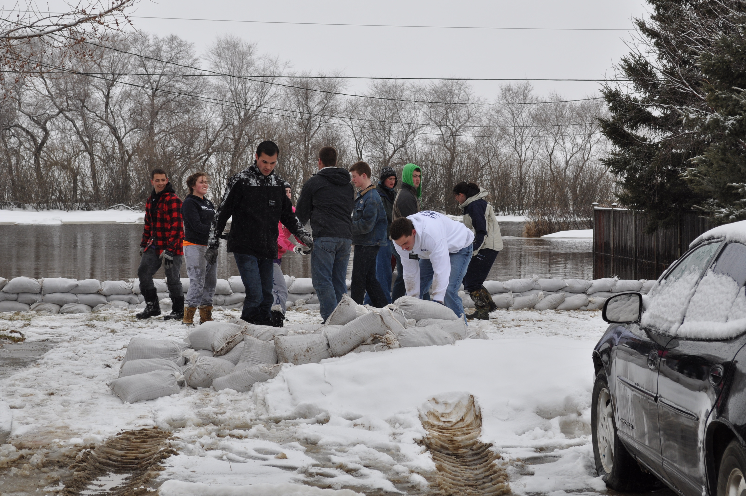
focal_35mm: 82
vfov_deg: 16.5
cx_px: 373
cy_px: 248
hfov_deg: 24.6
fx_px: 1707
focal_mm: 55
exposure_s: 1/250
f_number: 8
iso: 200
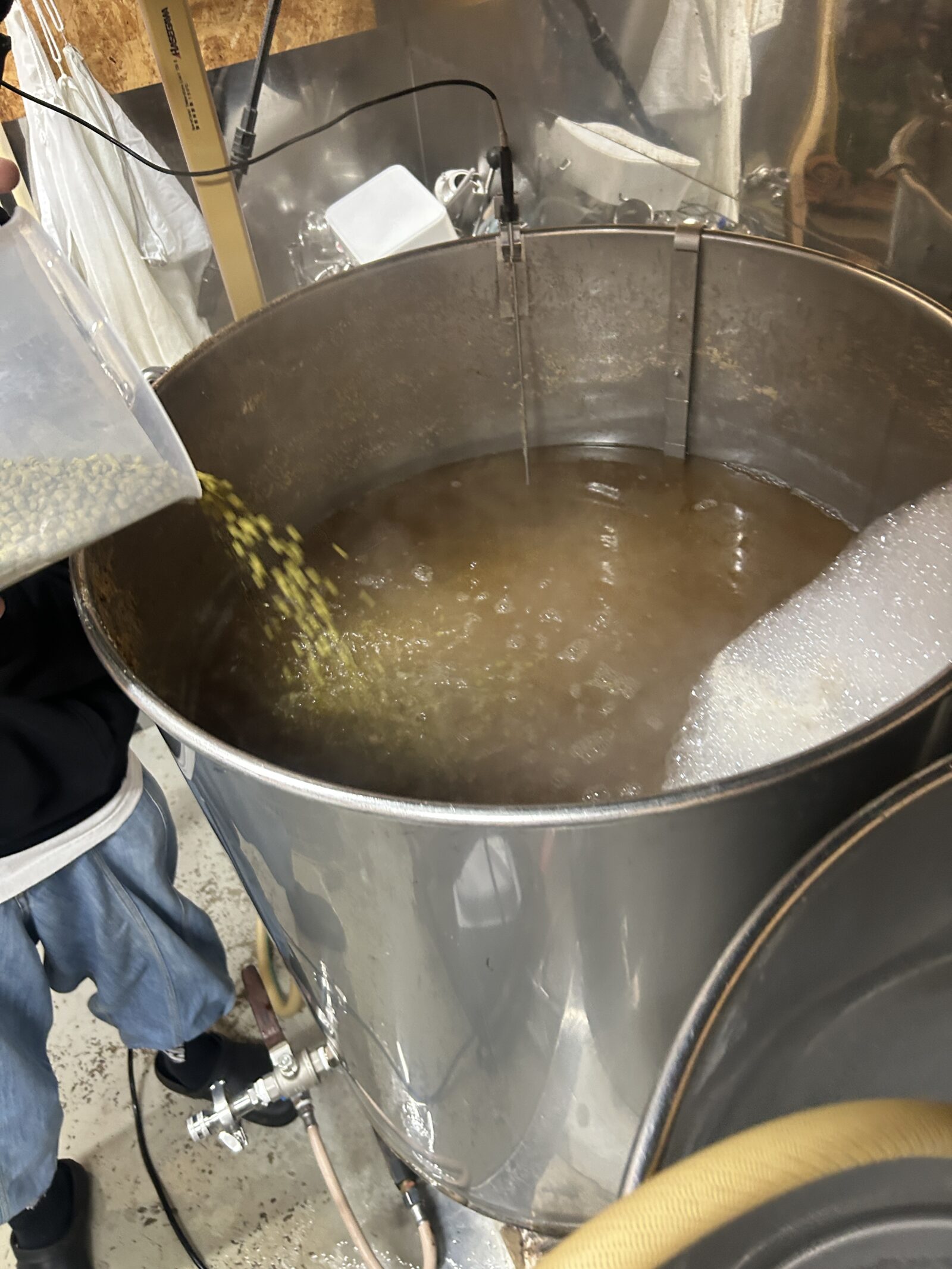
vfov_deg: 67.3
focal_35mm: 26
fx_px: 953
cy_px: 634
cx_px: 476
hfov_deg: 53.1
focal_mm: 5.7
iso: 200
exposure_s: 1/50
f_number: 1.5
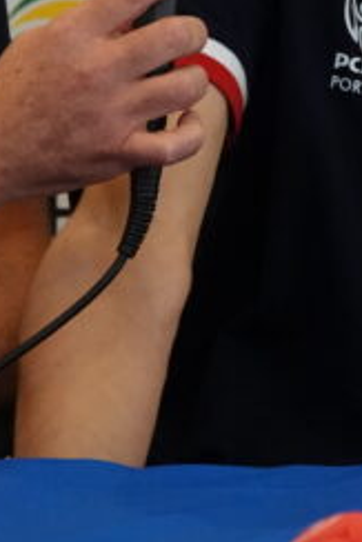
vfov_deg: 3.5
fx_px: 8886
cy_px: -78
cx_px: 431
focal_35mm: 590
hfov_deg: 2.3
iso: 2000
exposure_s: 1/100
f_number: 4
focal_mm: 73.24
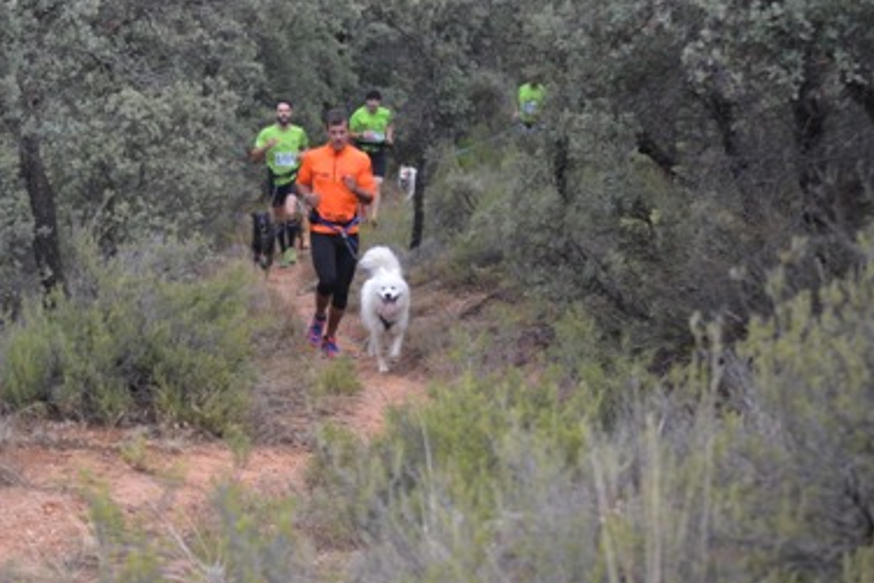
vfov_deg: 7.7
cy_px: 370
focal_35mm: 179
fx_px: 4345
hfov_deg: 11.4
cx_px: 184
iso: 800
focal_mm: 70
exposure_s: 1/800
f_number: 4.2
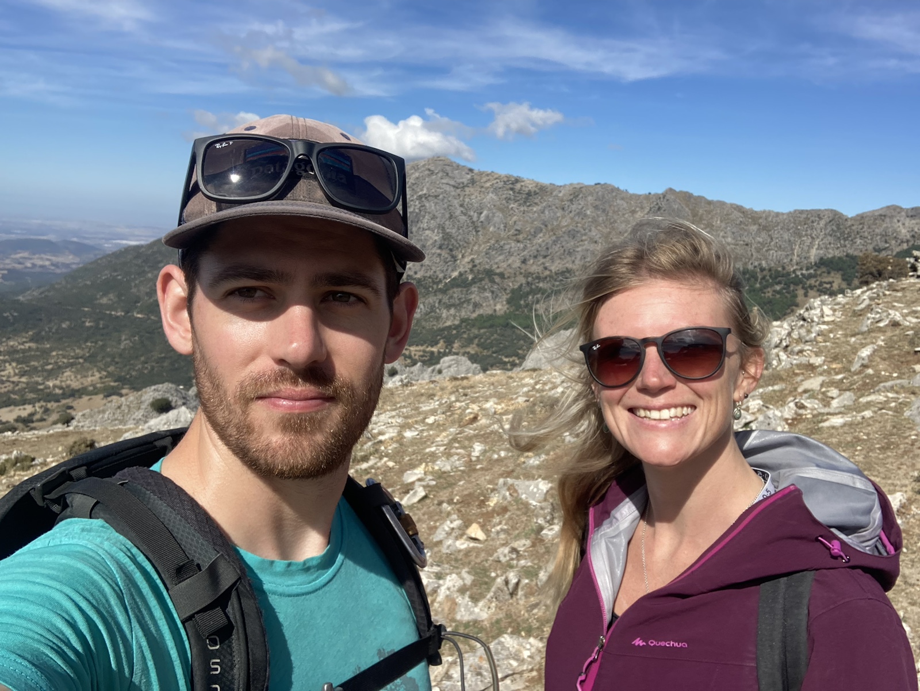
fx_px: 851
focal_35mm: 32
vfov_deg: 44.2
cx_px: 460
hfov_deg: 56.8
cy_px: 346
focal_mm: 2.87
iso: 20
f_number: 2.2
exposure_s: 1/1307
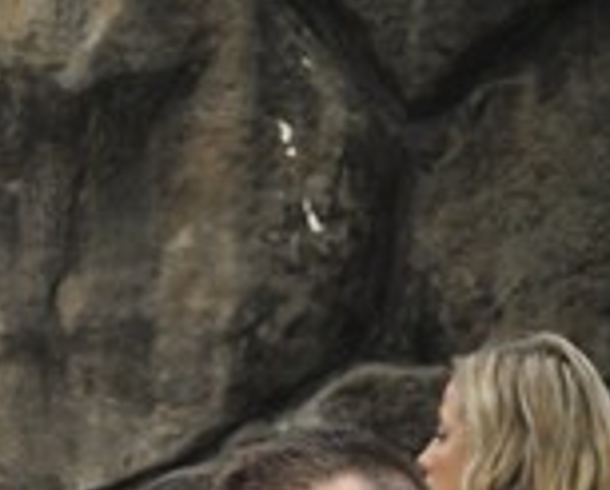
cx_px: -279
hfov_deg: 8.6
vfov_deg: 6.7
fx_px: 3979
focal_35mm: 220
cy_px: 1215
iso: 400
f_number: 3.8
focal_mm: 24
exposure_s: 1/60
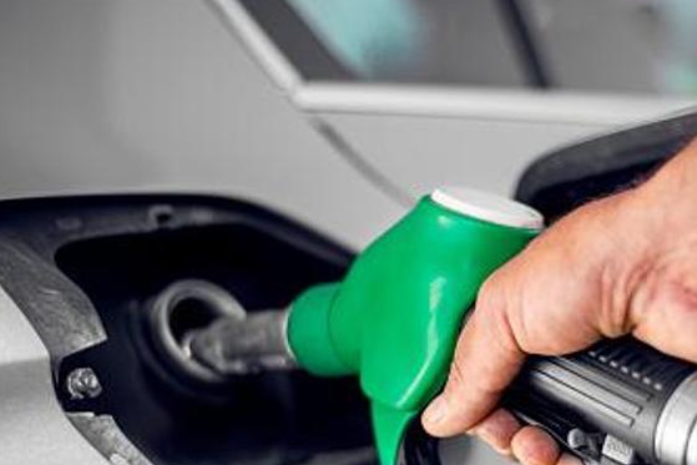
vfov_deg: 17.9
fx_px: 1472
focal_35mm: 76
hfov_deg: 26.5
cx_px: 459
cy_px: 336
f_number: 1.8
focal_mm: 50
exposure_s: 1/1600
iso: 100
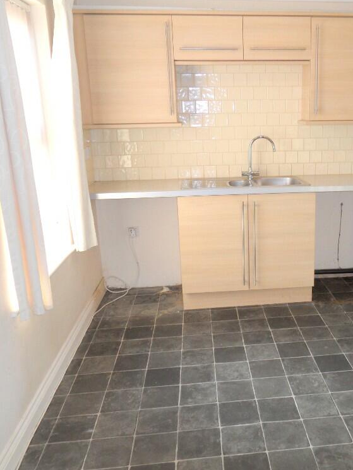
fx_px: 449
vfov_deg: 55.3
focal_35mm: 33
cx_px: 263
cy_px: 230
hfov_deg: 41.7
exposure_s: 1/45
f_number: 3.2
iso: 100
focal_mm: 3.9
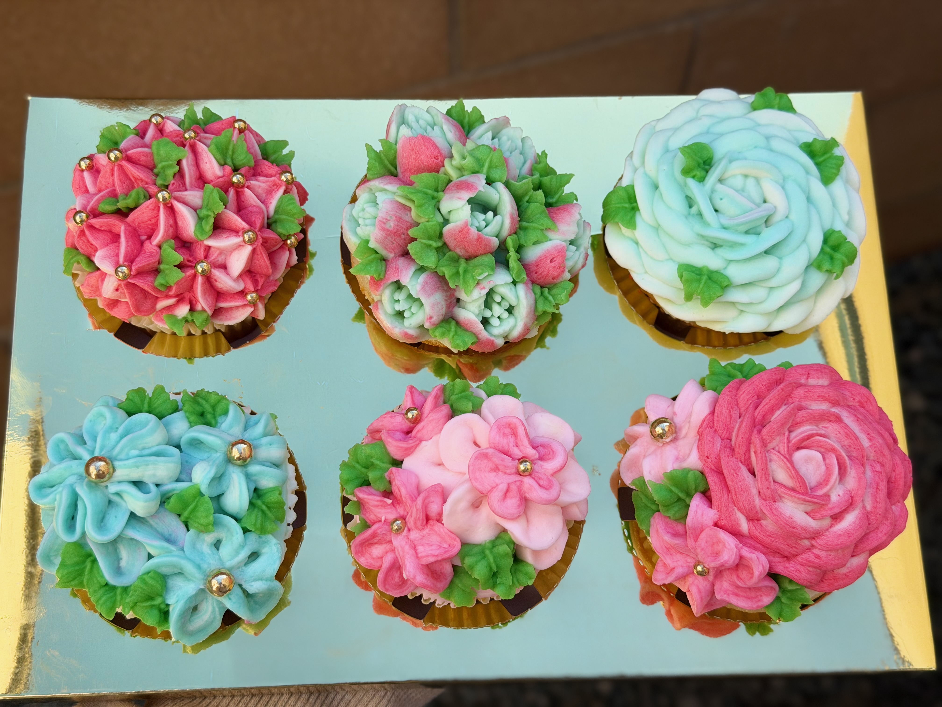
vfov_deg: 30.3
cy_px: 354
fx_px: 1306
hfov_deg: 39.7
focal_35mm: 48
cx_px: 471
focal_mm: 6.76
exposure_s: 1/1133
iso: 64
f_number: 1.78
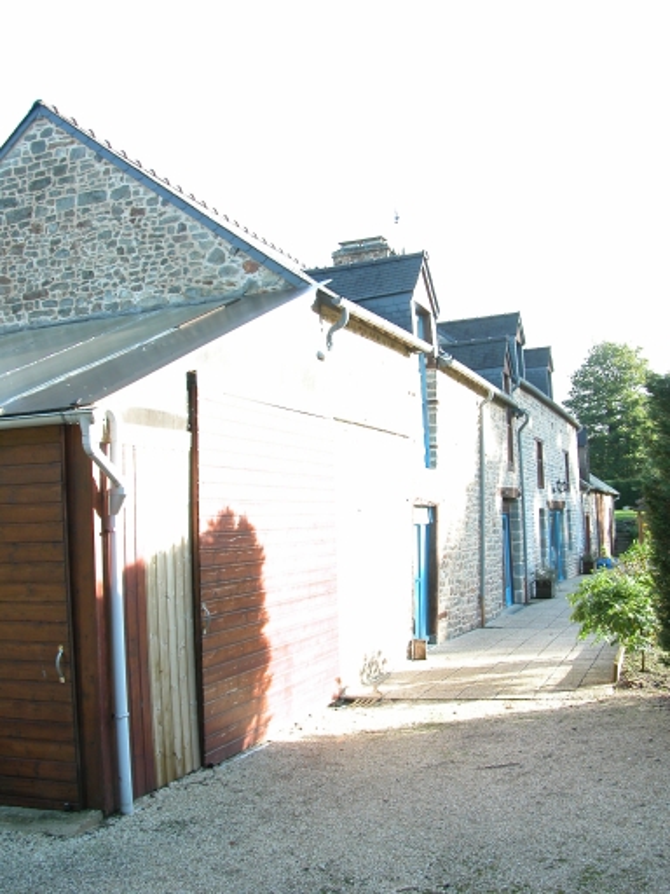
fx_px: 903
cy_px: 447
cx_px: 335
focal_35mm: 35
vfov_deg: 52.6
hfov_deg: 40.7
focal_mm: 8.9
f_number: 3.5
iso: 100
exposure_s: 1/90.1
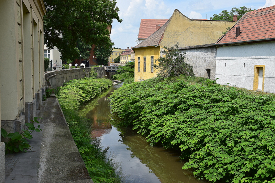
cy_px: 92
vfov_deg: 29.9
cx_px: 138
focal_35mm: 45
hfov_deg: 43.6
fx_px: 344
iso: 400
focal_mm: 30
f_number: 11
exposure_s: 1/500
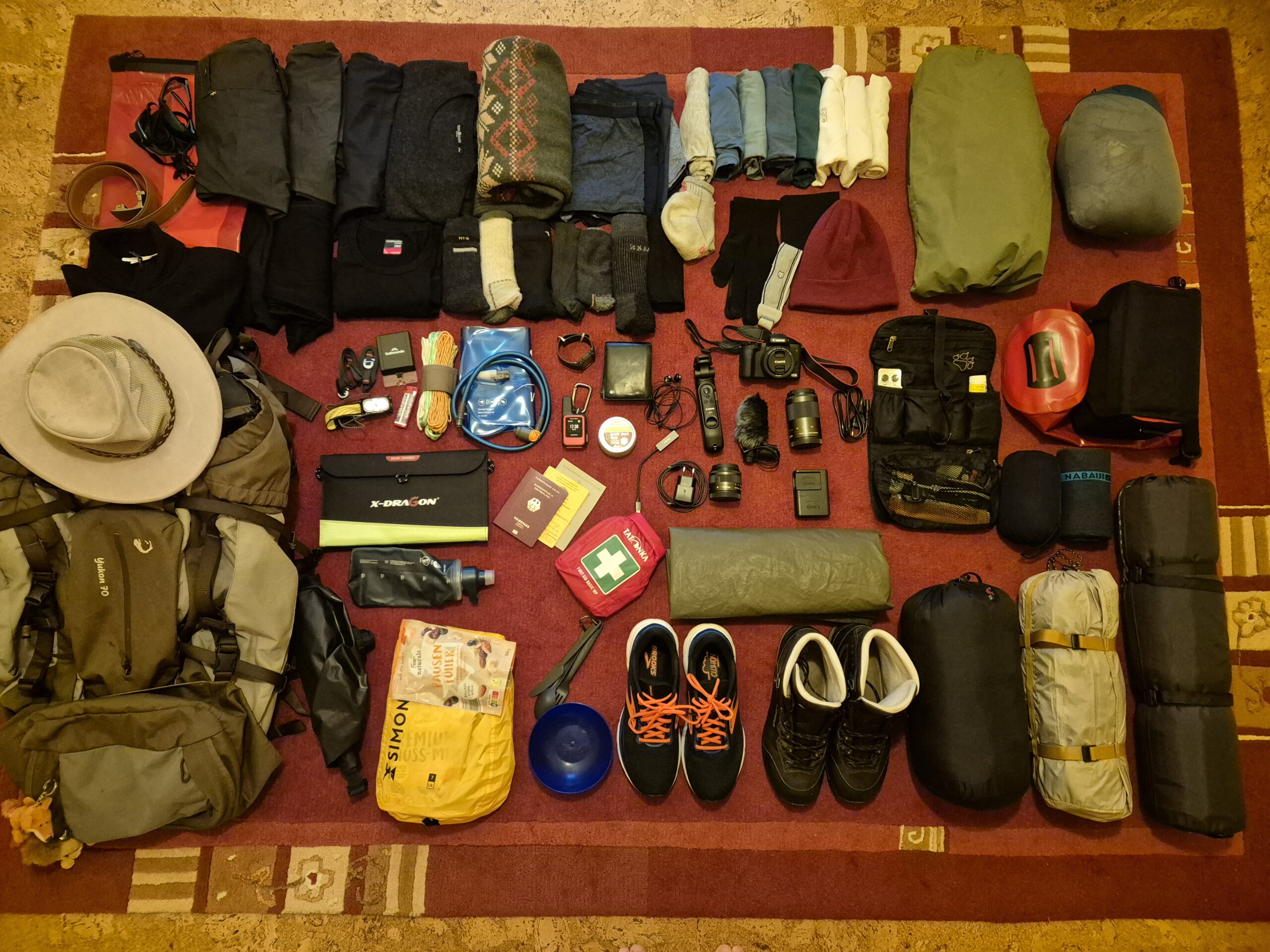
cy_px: 476
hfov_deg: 73.9
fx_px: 844
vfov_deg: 58.9
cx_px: 635
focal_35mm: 23
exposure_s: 1/100
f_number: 1.8
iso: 2000
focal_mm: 5.4
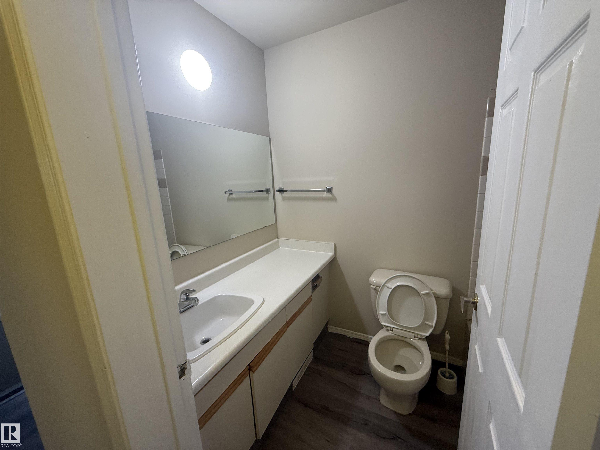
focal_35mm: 14
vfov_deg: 85.7
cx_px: 300
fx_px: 243
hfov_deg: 102.1
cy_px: 225
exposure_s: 1/60
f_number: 2.2
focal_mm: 2.22
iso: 160
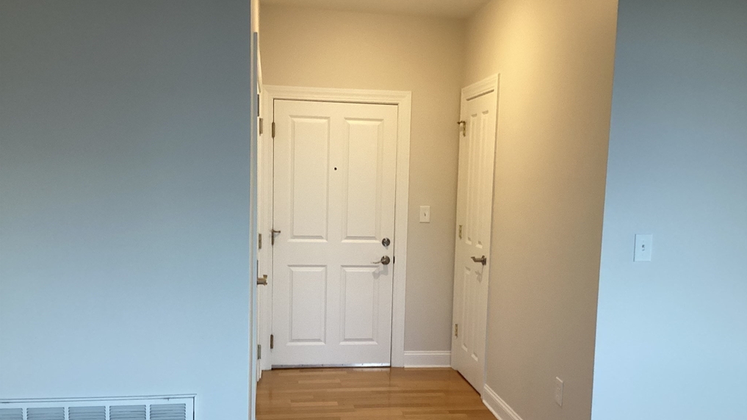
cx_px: 375
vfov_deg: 34.5
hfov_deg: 58.0
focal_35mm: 34
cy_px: 252
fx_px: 673
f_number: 2.4
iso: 160
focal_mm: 3.3
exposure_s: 1/60
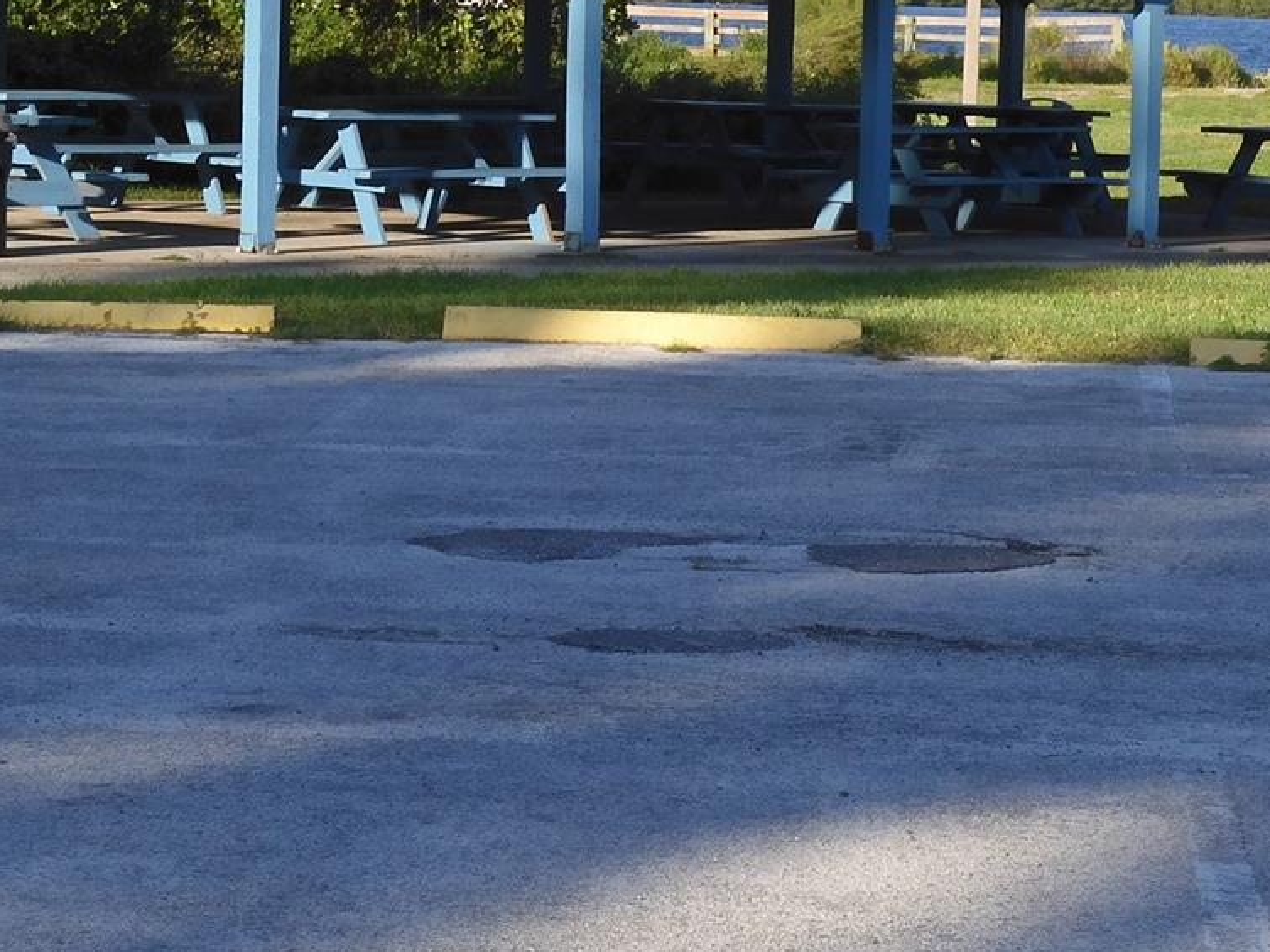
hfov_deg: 13.2
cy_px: 187
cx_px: 714
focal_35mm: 149
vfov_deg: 9.9
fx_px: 5467
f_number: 4.5
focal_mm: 12.5
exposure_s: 1/400
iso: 100
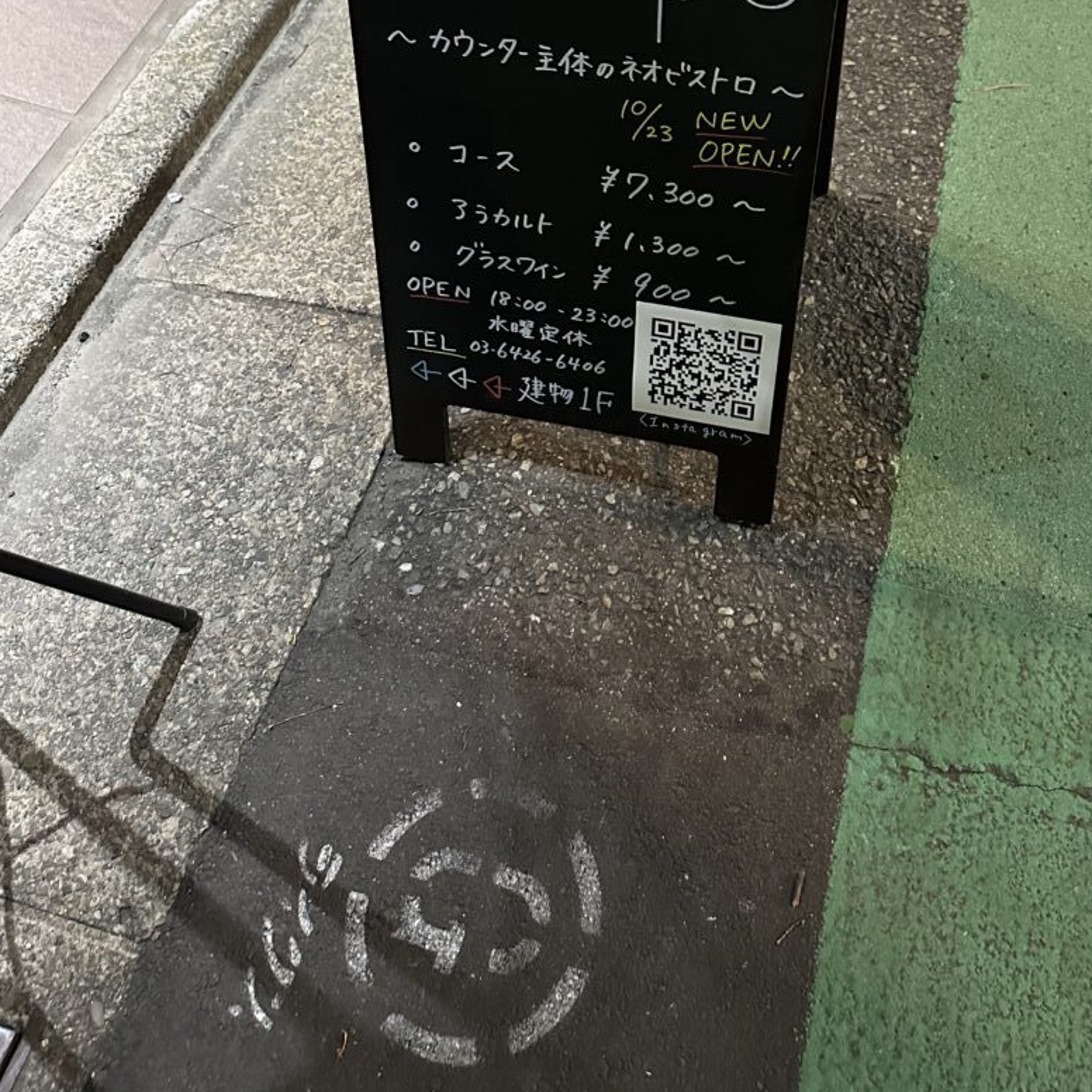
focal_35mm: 35
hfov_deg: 47.0
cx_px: 633
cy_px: 210
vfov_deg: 44.8
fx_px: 1249
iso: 1000
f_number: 1.78
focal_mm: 6.86
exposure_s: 1/33
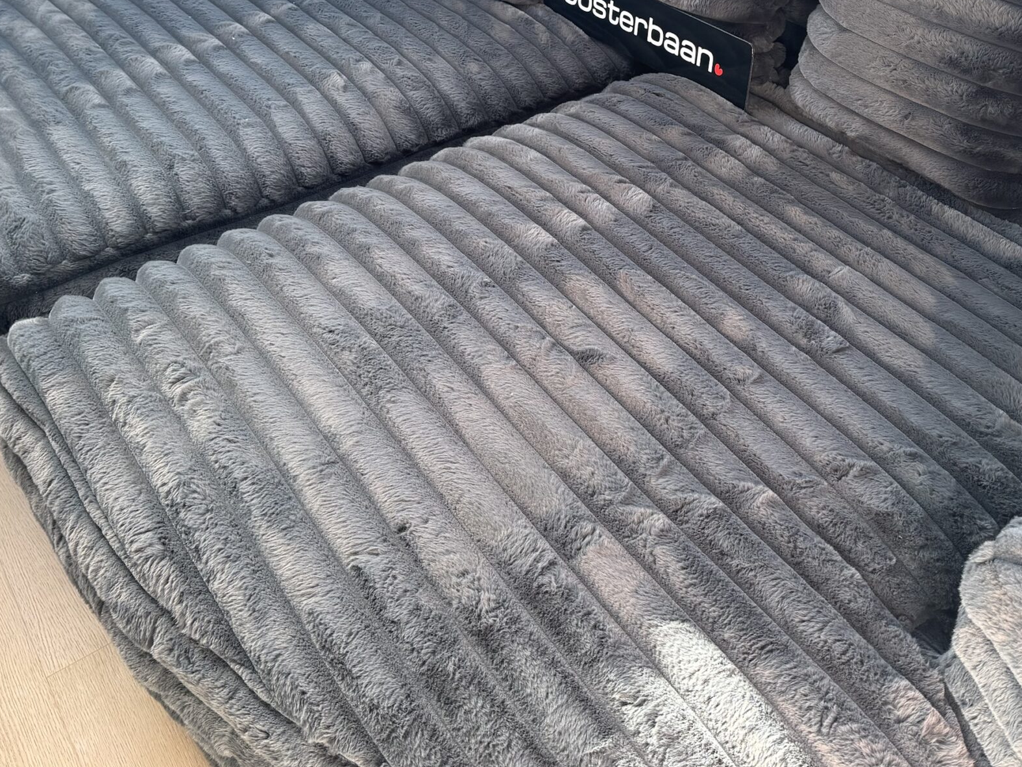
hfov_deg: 47.5
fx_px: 1152
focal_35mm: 39
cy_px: 192
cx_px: 629
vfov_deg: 36.0
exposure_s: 1/121
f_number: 1.78
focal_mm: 6.76
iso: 100
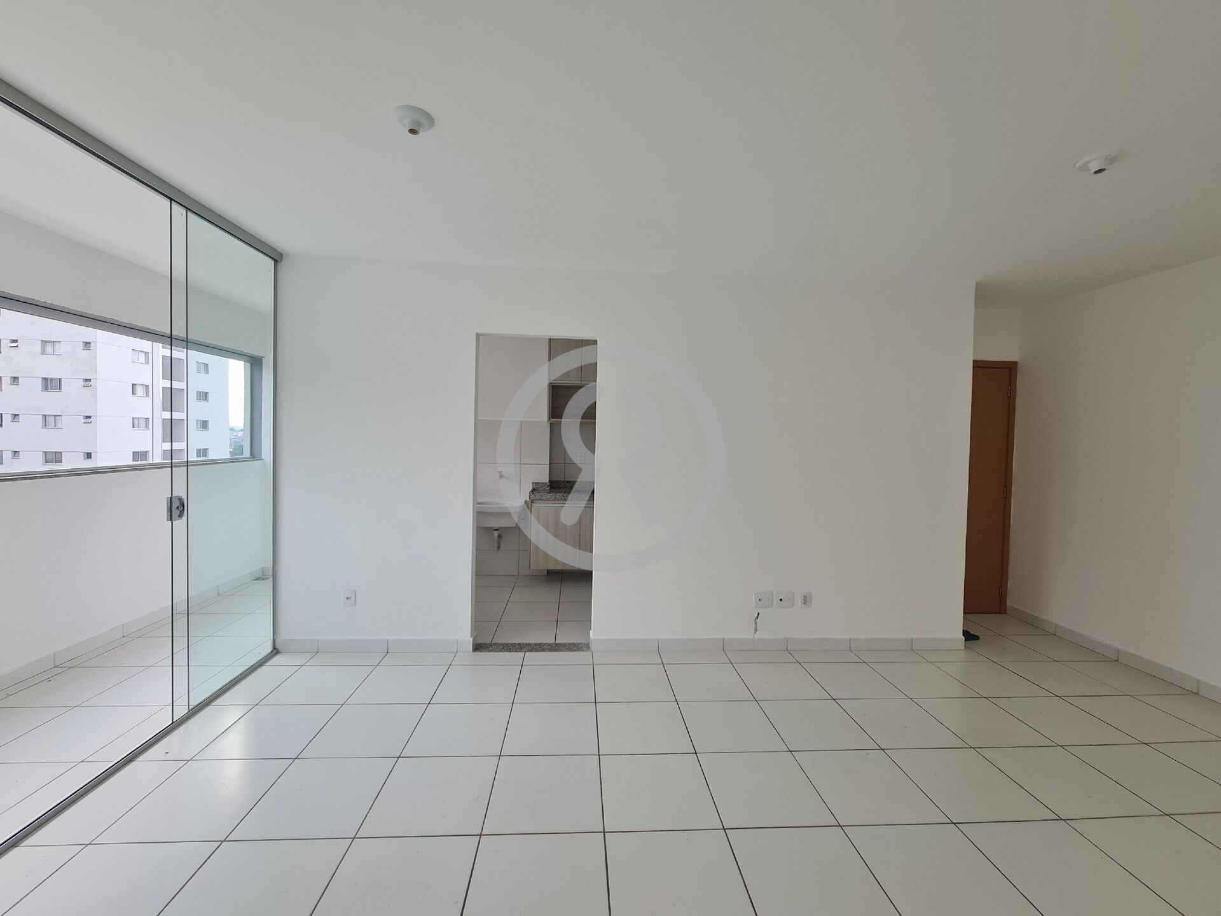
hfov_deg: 106.2
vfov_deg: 89.9
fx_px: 459
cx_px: 610
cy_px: 458
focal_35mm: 13
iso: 64
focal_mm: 2.2
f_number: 2.2
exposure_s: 1/161
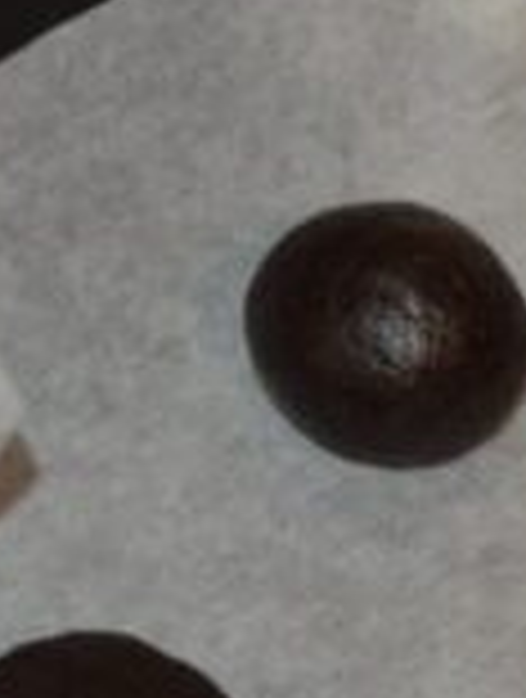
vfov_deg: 9.9
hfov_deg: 7.3
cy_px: 916
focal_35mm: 195
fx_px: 3935
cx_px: 1160
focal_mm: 30
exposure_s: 1/60
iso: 1000
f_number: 4.5
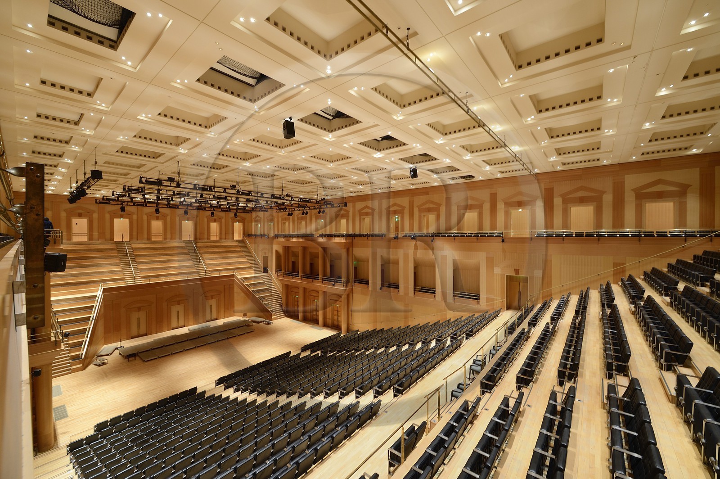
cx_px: 360
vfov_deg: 81.1
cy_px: 240
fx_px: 280
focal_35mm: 14
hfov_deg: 104.3
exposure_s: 1/1.25
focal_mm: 14
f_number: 5.6
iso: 320
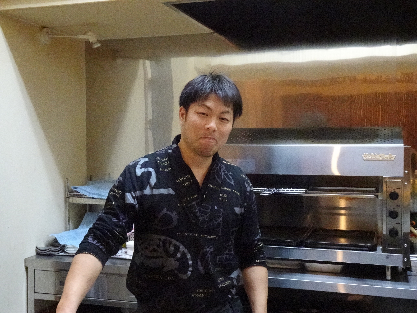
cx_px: 208
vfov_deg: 35.1
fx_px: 494
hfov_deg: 45.8
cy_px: 156
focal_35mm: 41
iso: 3200
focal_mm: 6.84
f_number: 4
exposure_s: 1/80
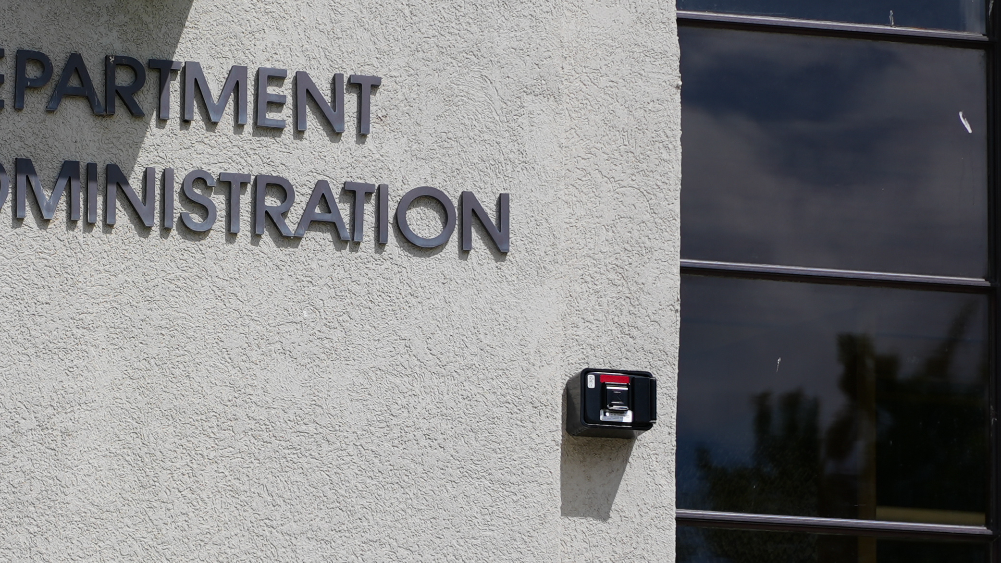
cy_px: 293
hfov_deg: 7.5
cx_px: 148
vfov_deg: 4.2
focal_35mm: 288
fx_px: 7645
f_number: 5
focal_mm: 135
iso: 80
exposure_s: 1/1000
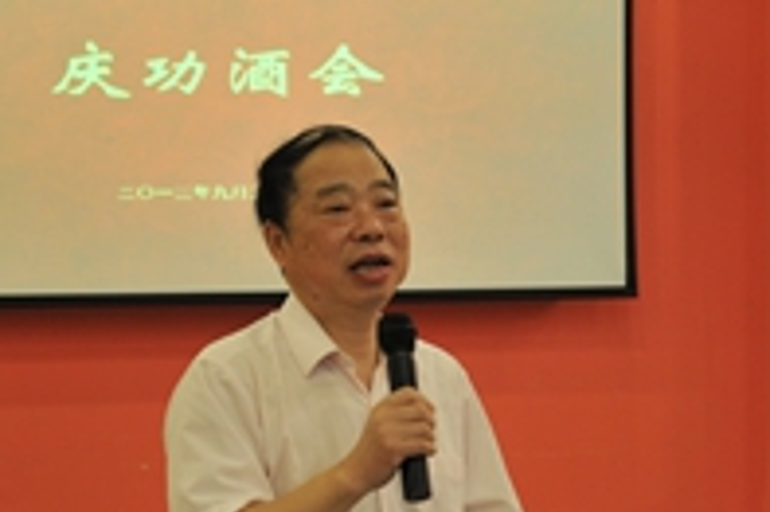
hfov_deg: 17.1
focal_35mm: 120
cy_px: 475
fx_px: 2568
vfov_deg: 11.3
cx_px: 391
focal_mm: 35
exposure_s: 1/30
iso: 400
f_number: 4.2
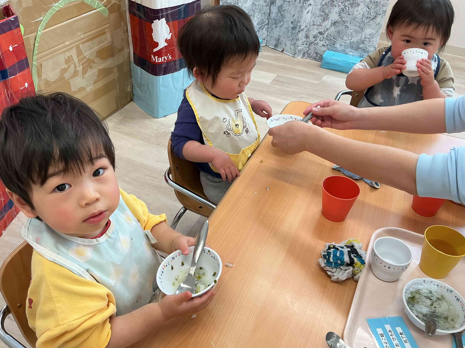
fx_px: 403
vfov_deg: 46.8
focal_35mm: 30
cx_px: 225
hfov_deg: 60.0
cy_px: 169
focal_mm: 3
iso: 64
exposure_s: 1/120
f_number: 1.8
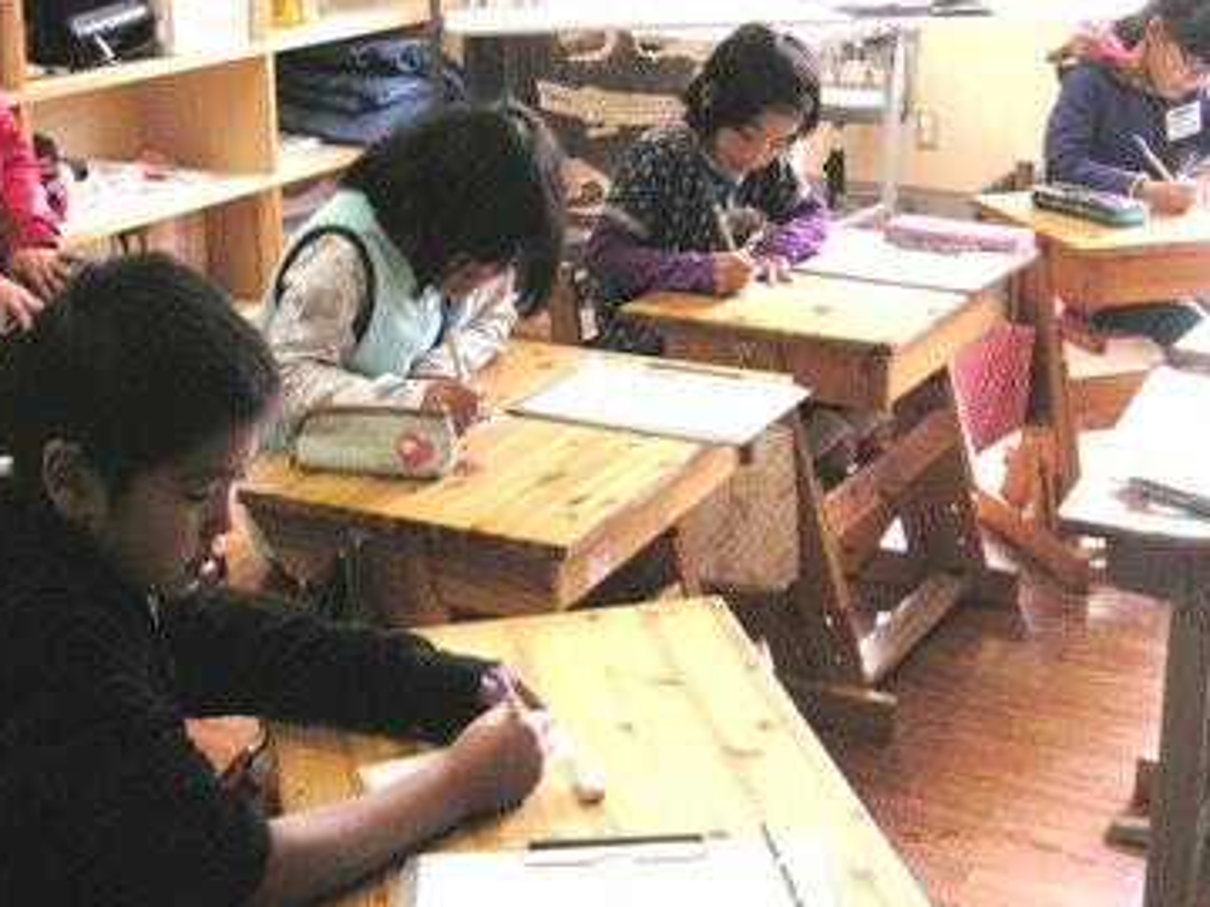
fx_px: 1608
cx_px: 551
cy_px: 477
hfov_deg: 41.2
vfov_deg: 31.5
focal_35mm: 46
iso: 50
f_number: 2.8
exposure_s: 1/90
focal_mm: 6.1
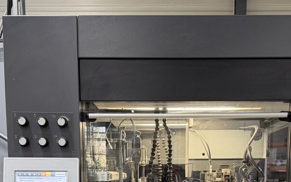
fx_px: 531
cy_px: 249
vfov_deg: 17.9
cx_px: 155
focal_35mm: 67
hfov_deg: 30.6
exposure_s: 1/59
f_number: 1.78
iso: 250
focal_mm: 6.76
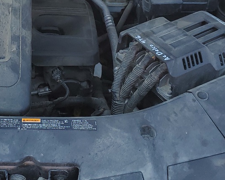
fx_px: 506
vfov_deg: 20.0
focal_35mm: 76
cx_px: 23
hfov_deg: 24.4
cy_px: 42
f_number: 1.5
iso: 50
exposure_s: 1/909
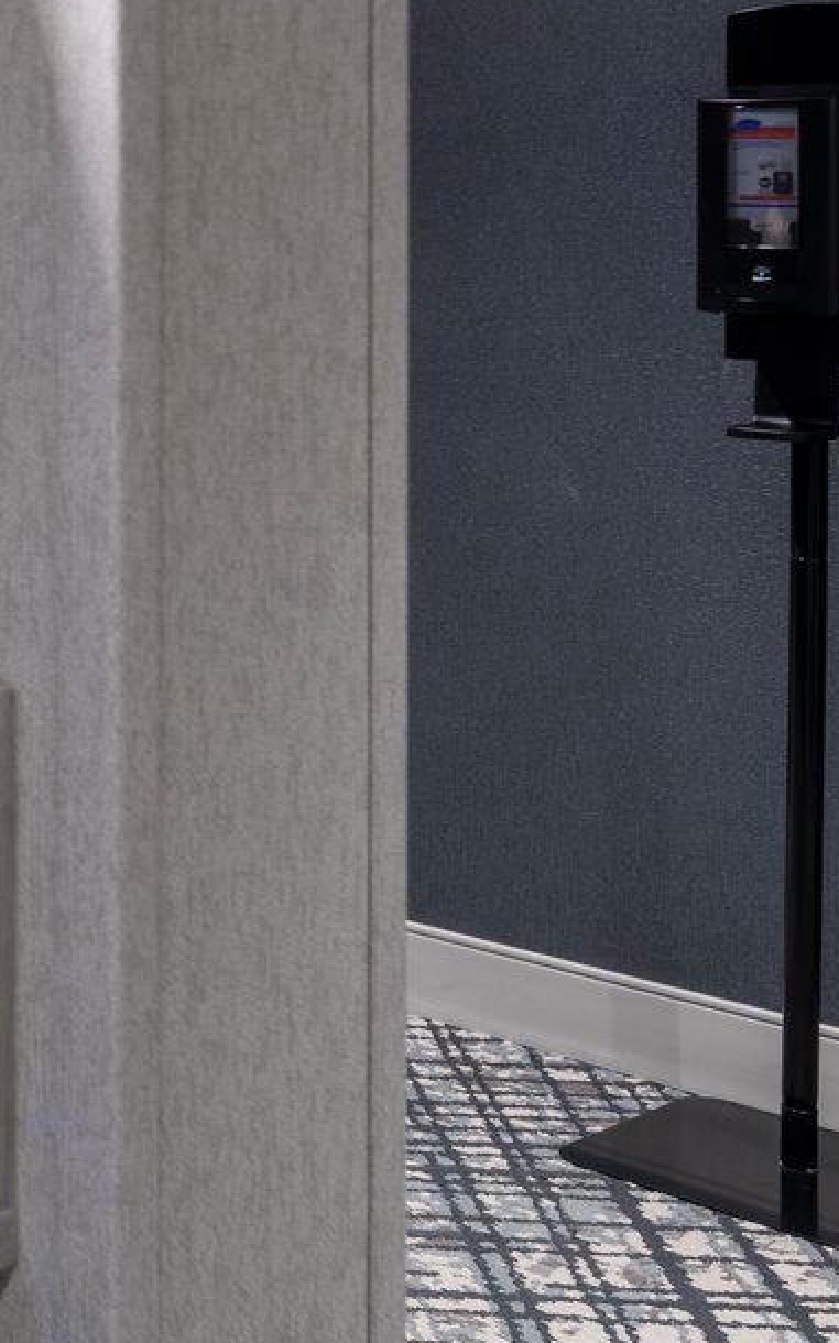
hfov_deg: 15.3
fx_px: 2379
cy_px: 353
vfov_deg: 31.0
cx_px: -934
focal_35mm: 65
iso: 100
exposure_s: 1/1.43
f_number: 5.6
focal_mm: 19
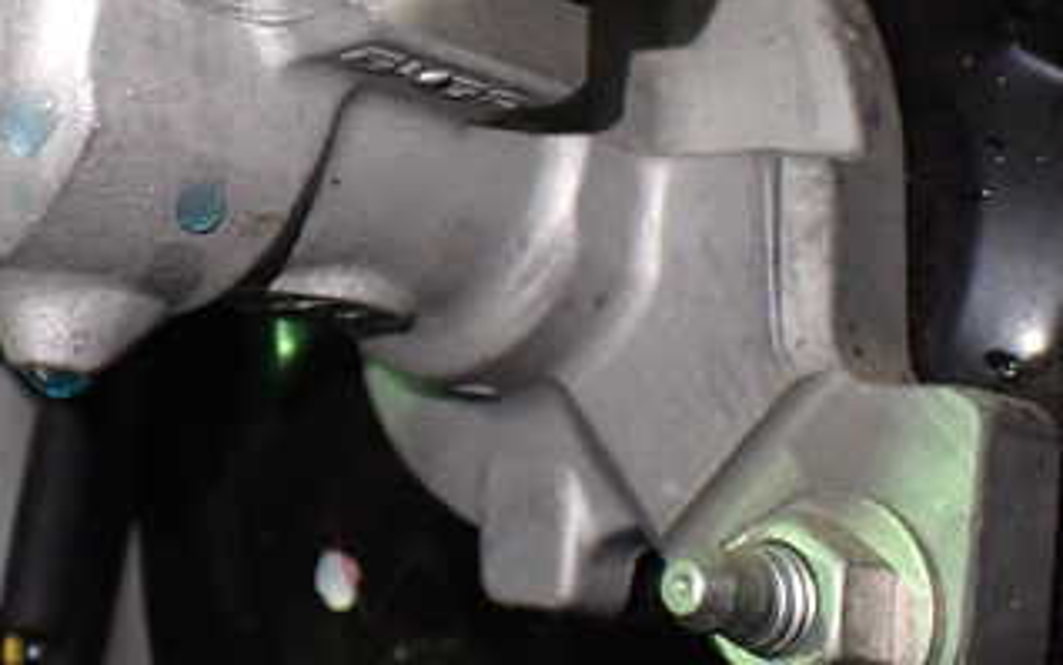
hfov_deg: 32.9
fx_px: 1739
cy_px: 134
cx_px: 194
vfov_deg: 21.4
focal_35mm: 60
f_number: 2.3
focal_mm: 5.4
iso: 800
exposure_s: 1/125
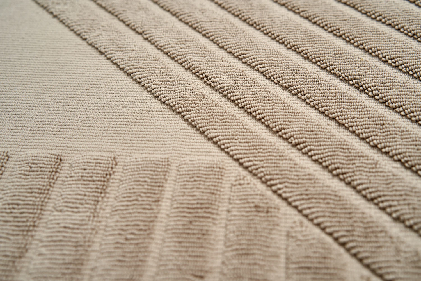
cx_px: 210
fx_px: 643
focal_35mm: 55
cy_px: 140
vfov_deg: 24.6
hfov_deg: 36.2
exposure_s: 1/200
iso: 200
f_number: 5.6
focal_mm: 55
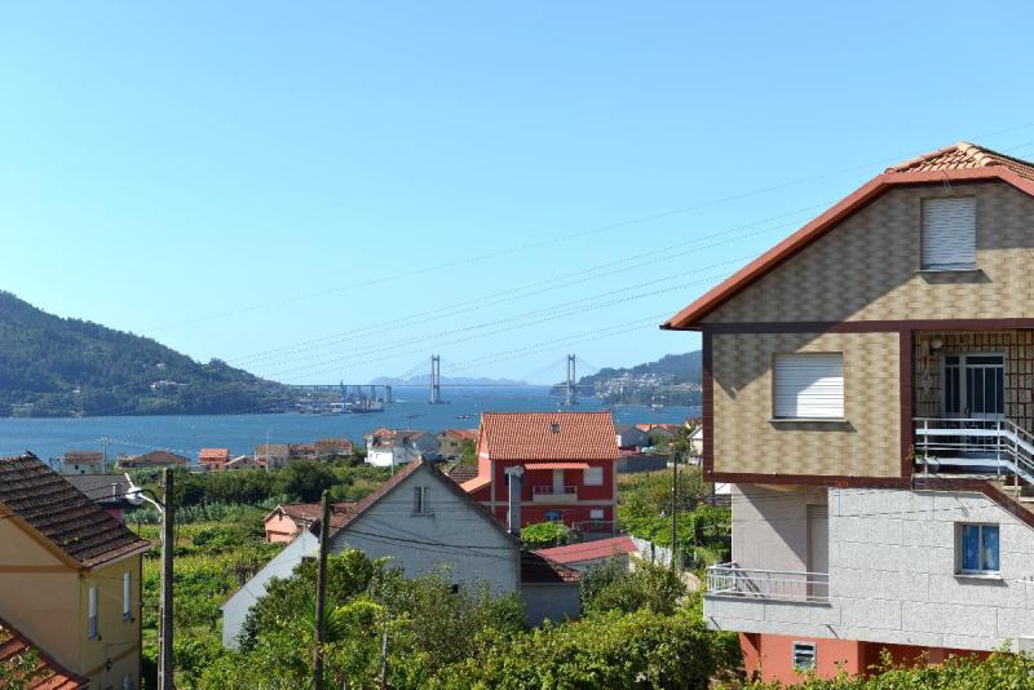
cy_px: 345
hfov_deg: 28.8
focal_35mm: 70
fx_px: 2011
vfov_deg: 19.5
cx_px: 517
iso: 160
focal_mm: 70
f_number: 9
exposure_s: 1/320
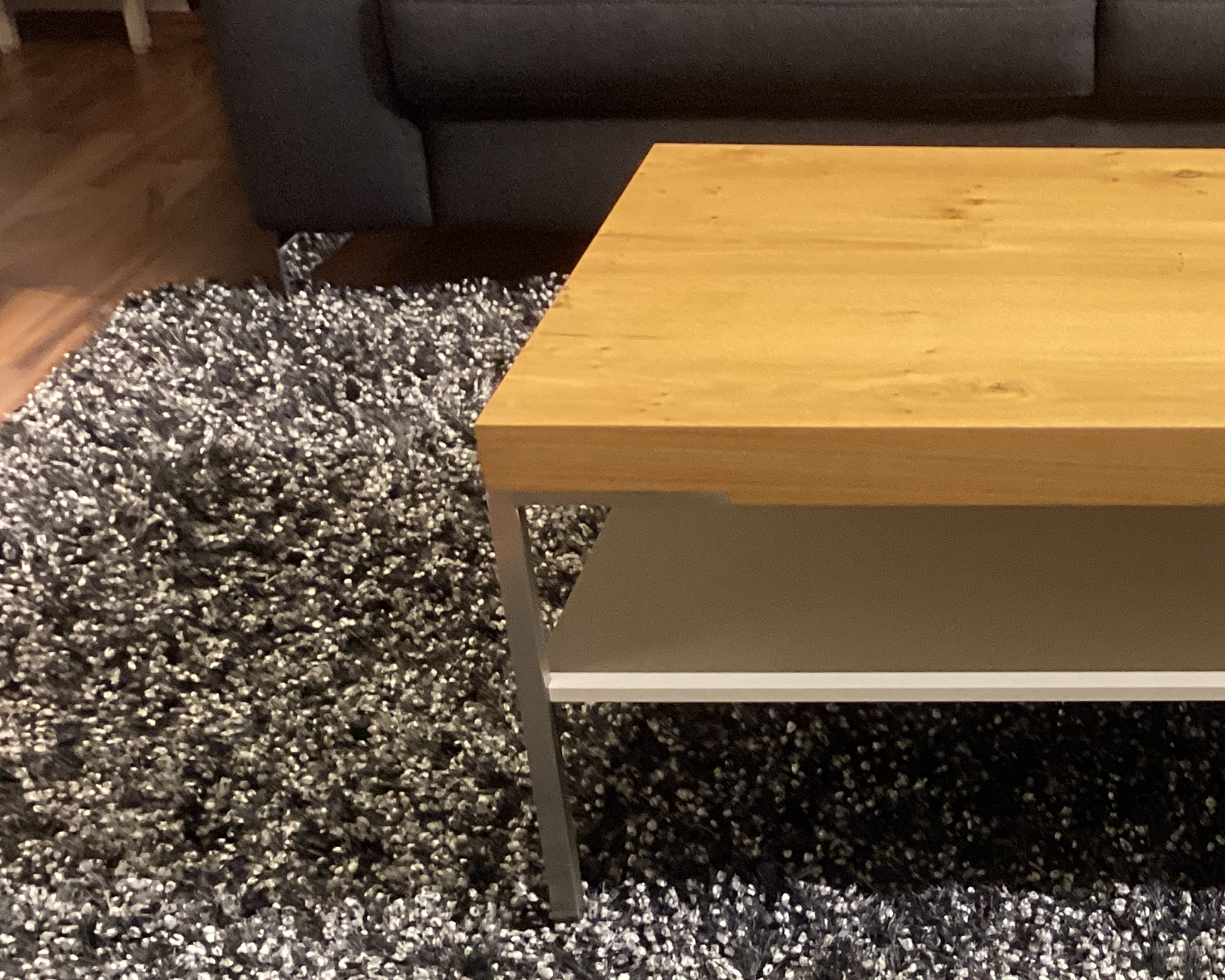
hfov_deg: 29.7
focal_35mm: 60
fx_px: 2175
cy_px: 695
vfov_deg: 25.2
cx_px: 1177
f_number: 2.4
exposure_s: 1/50
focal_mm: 3.3
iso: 250
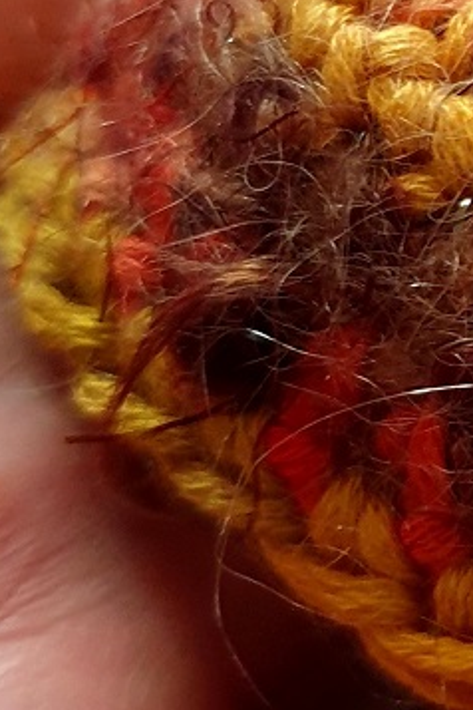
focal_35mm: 91
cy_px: 155
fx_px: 1793
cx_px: 771
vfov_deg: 22.1
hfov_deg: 13.8
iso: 250
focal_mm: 4.3
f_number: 1.5
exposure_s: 1/12
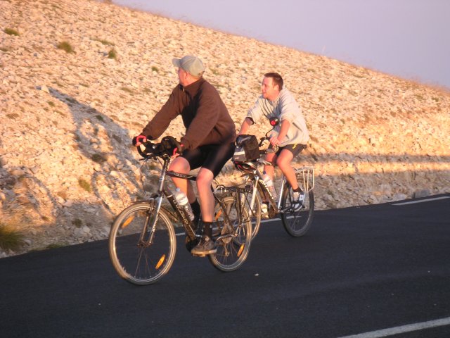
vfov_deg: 13.3
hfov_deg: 17.7
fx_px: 1443
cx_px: 225
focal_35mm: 111
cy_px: 169
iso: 50
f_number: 3.6
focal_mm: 17.1
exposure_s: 1/111
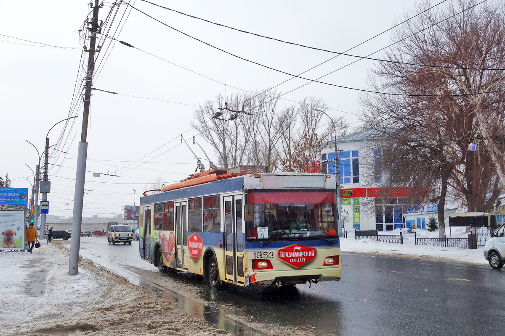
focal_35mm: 39
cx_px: 252
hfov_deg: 49.6
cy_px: 168
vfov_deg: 34.2
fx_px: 547
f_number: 8
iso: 125
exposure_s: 1/500
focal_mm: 14.4
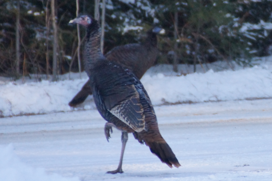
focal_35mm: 375
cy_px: 90
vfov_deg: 3.7
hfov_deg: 5.5
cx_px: 136
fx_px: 2832
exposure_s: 1/320
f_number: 6.3
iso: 1600
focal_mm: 250
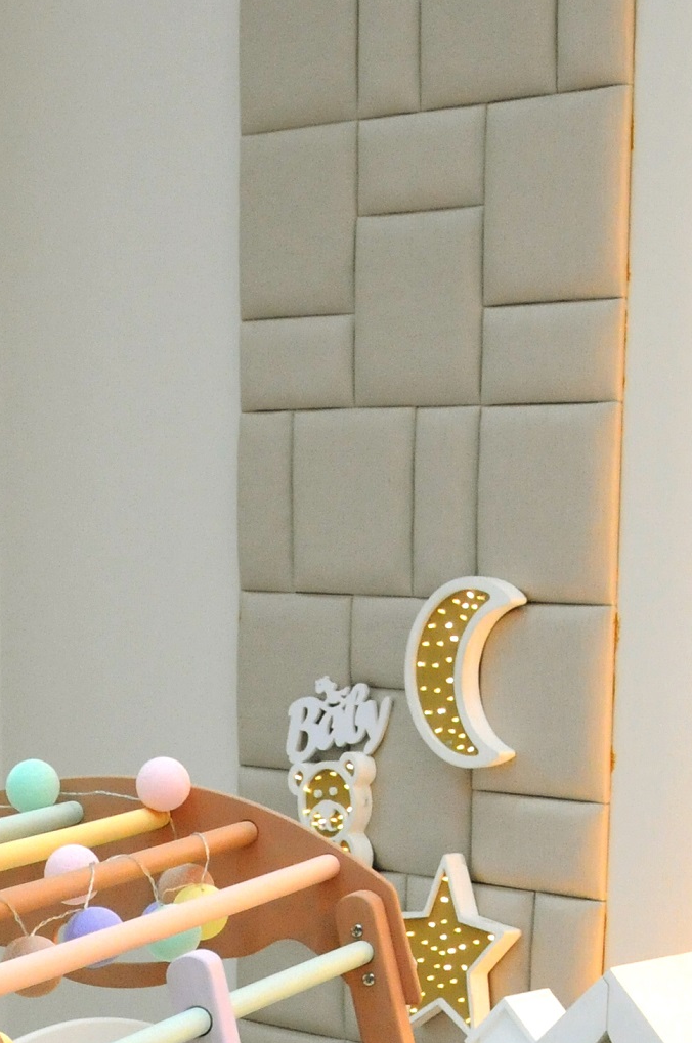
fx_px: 3067
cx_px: -17
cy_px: 1506
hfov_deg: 12.7
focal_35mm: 106
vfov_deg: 17.6
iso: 1250
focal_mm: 24
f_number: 6.3
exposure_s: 1/80
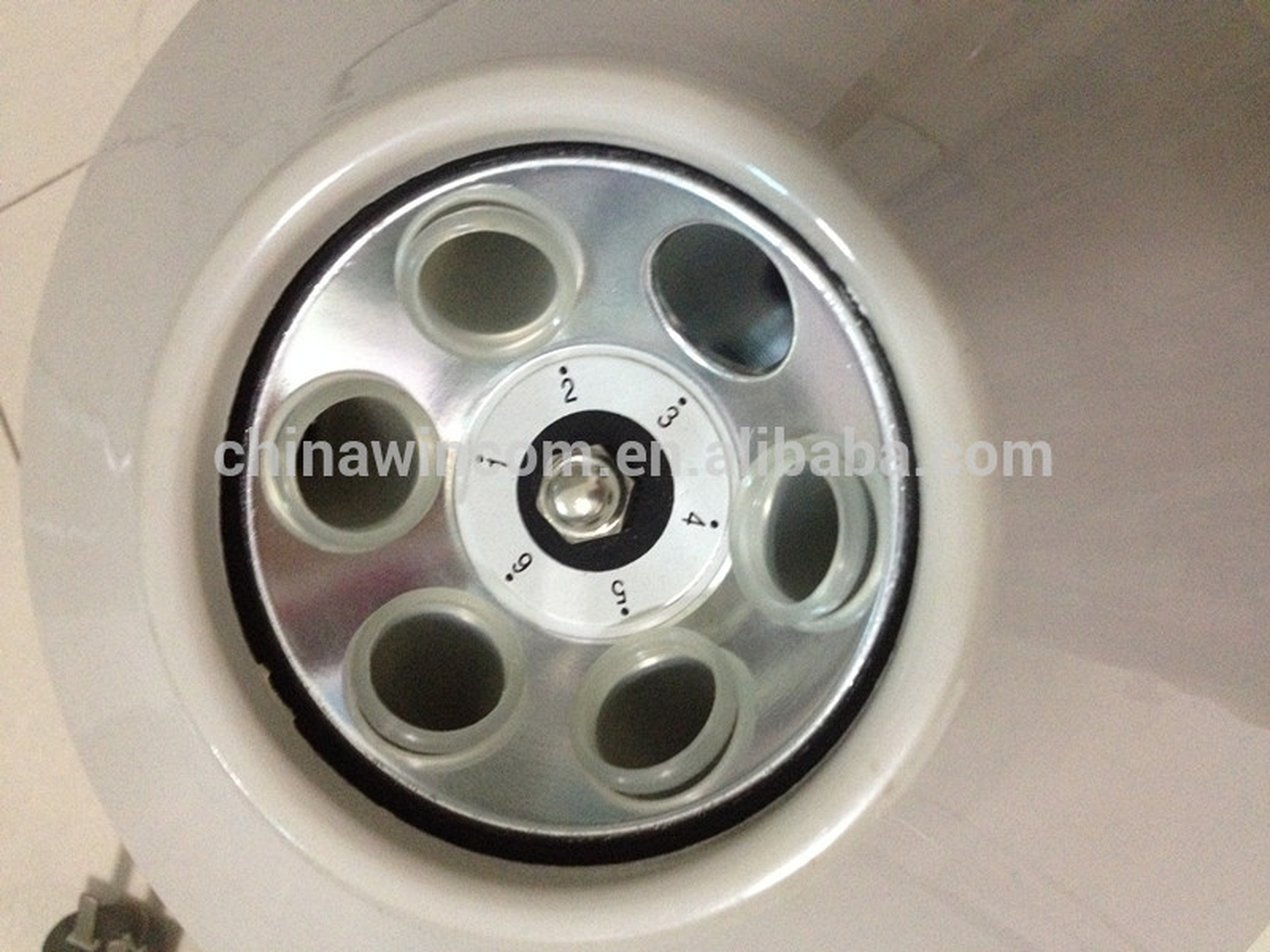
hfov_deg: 52.6
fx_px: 1284
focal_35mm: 35
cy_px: 476
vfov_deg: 40.7
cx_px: 635
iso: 400
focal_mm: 4.28
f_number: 2.4
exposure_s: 1/15
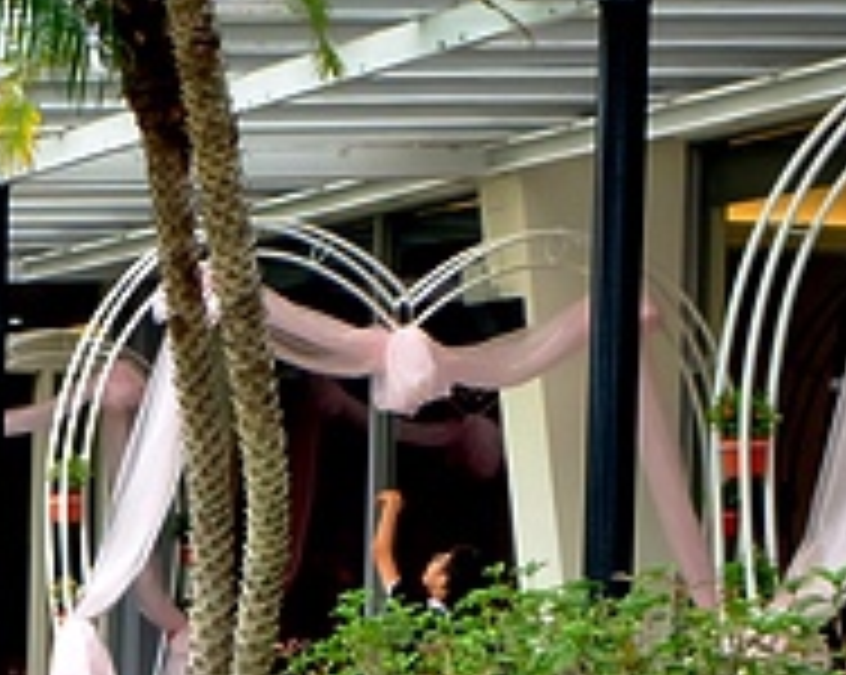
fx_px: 3602
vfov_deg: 10.5
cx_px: -742
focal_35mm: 144
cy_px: 824
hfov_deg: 12.2
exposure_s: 1/240
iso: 800
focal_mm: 21.4
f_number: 5.6
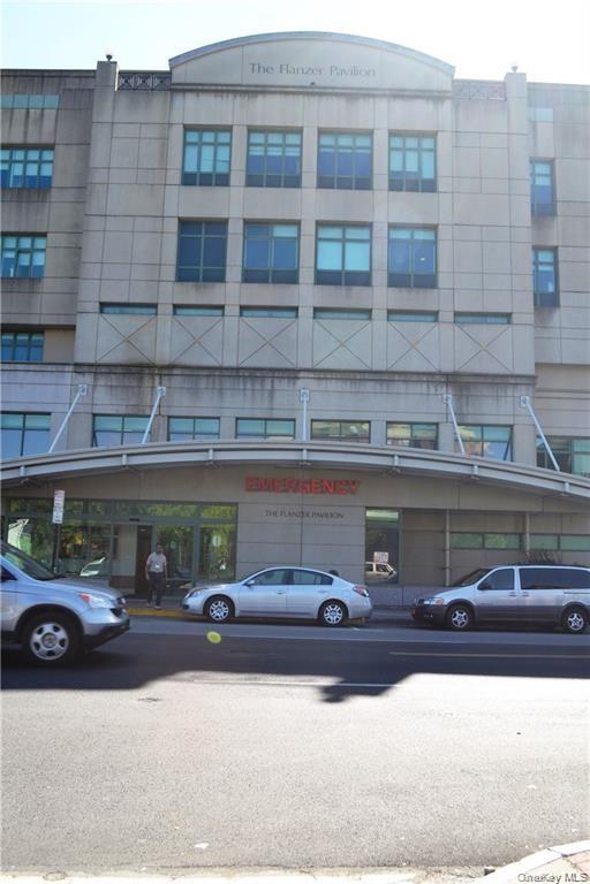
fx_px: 811
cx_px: 295
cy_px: 442
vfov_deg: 57.2
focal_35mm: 33
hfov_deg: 40.0
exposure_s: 1/160
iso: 100
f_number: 6.3
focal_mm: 22
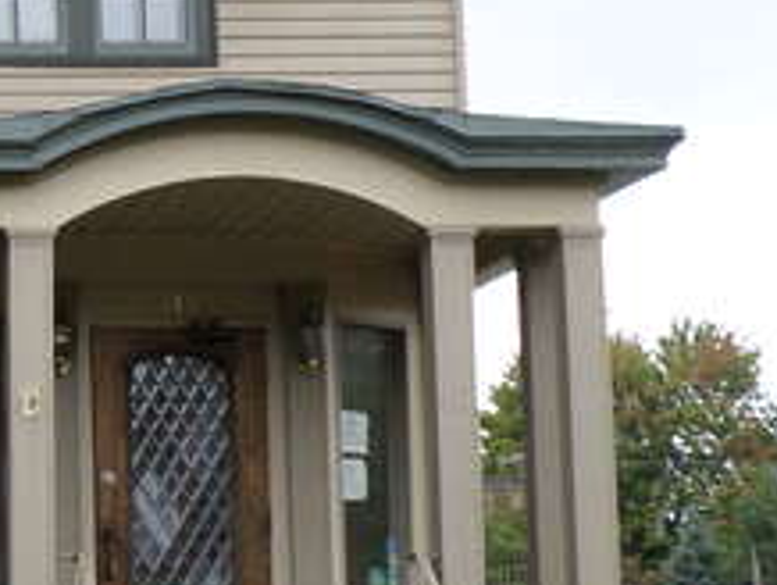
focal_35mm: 132
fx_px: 2966
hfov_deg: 14.0
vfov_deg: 11.2
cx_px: -385
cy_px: 168
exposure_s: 1/180
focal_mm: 6.5
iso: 80
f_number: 3
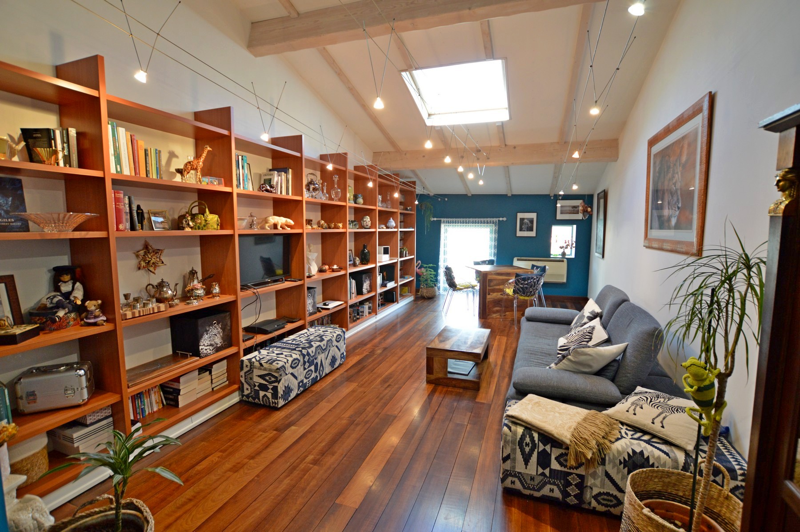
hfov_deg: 100.4
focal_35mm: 15
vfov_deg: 77.2
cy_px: 266
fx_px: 333
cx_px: 400
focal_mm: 10
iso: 560
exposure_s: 1/60
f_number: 3.5
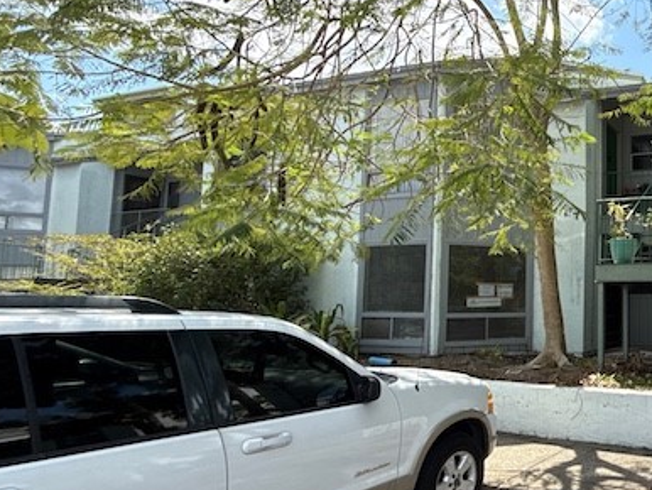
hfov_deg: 49.7
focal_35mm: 29
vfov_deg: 48.2
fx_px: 547
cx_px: 657
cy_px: 265
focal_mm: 2.22
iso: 64
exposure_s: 1/914
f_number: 2.2
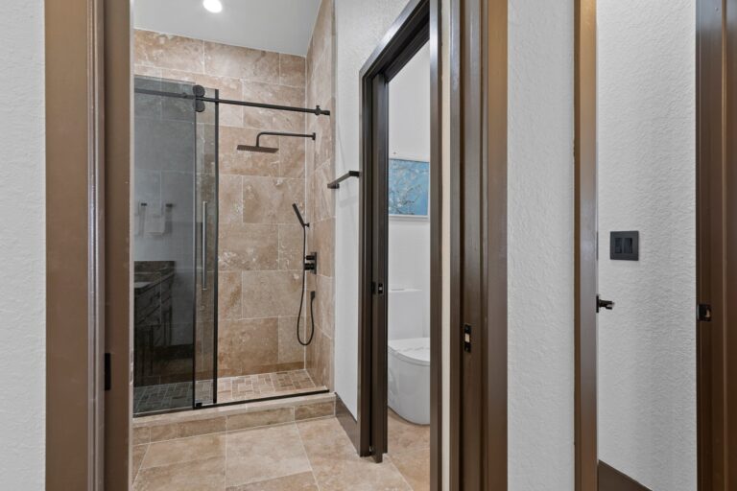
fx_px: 368
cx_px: 368
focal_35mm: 18
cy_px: 246
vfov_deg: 67.4
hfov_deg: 90.0
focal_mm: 12
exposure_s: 4
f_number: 8
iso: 320
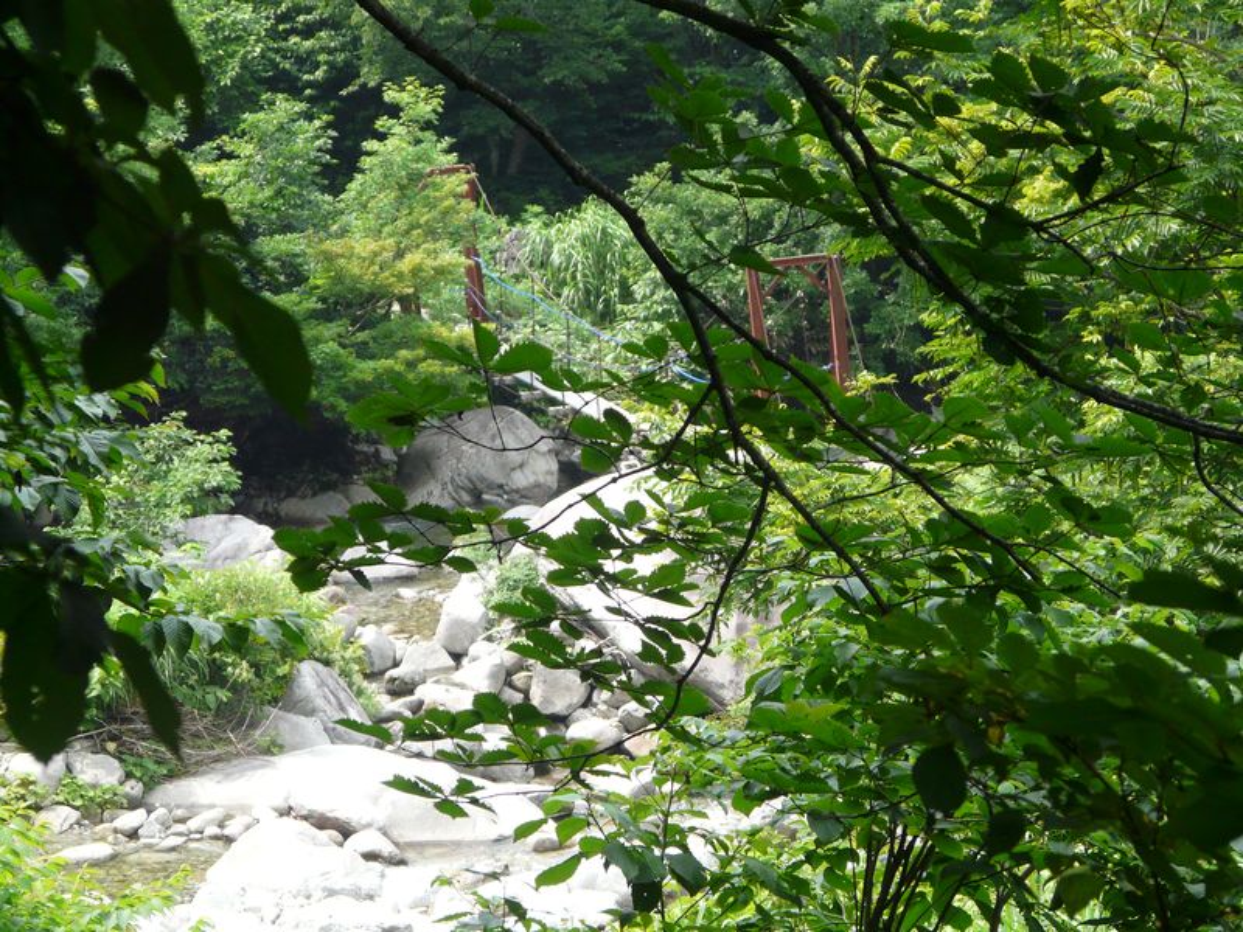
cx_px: 622
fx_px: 6823
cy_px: 466
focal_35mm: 190
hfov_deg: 10.4
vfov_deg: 7.8
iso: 160
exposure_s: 1/250
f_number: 4
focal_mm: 31.3
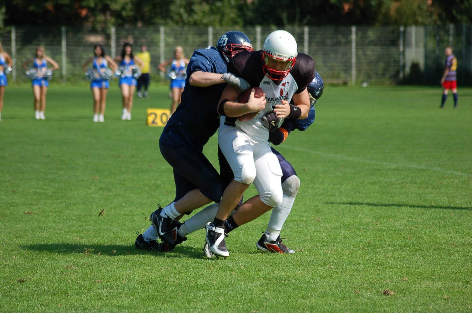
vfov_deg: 6.8
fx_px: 2650
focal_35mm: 202
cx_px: 236
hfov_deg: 10.2
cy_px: 156
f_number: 4.5
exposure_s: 1/1000
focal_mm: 135
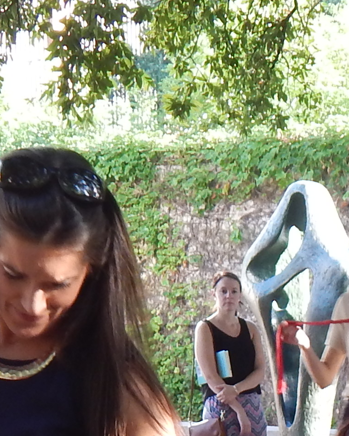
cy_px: 772
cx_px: 433
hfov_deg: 10.3
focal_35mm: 147
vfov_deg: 12.1
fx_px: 1898
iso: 125
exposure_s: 1/40
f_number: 3.2
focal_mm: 5.6
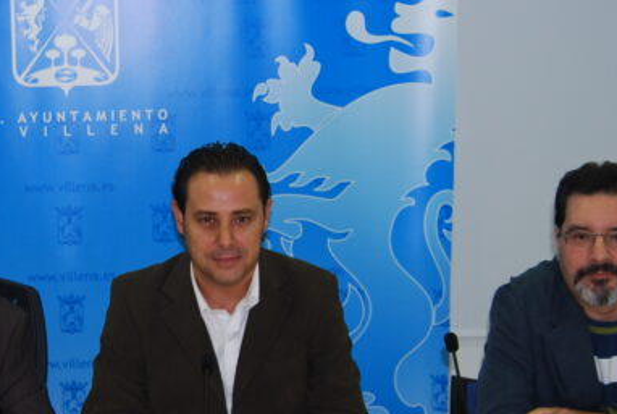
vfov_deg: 16.5
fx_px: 1425
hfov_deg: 24.0
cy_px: 249
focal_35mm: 83
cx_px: 113
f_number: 3.8
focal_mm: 22
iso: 200
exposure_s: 1/60
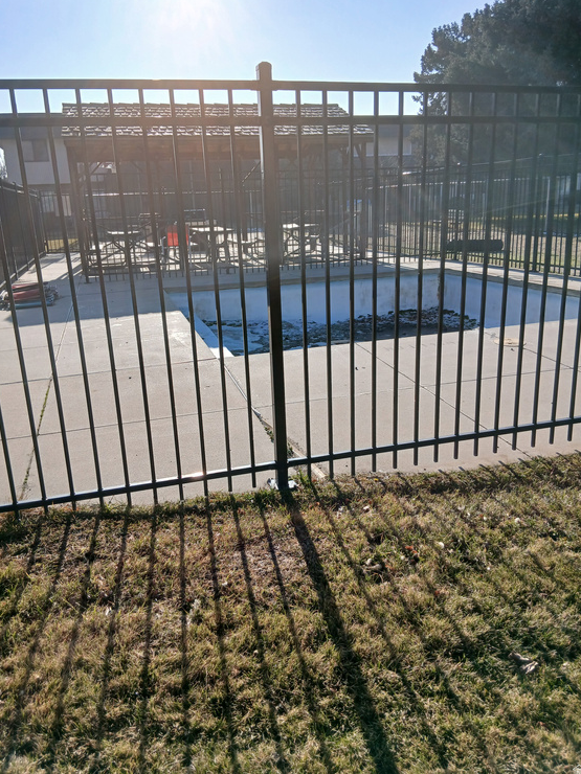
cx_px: 288
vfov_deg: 65.3
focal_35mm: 27
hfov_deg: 51.4
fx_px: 604
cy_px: 379
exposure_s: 1/791
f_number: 1.8
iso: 20
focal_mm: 3.98
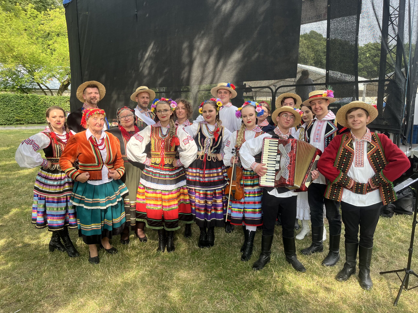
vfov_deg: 53.1
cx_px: 209
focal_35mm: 26
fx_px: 314
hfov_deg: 67.3
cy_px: 156
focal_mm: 5.1
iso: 50
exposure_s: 1/478
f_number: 1.6
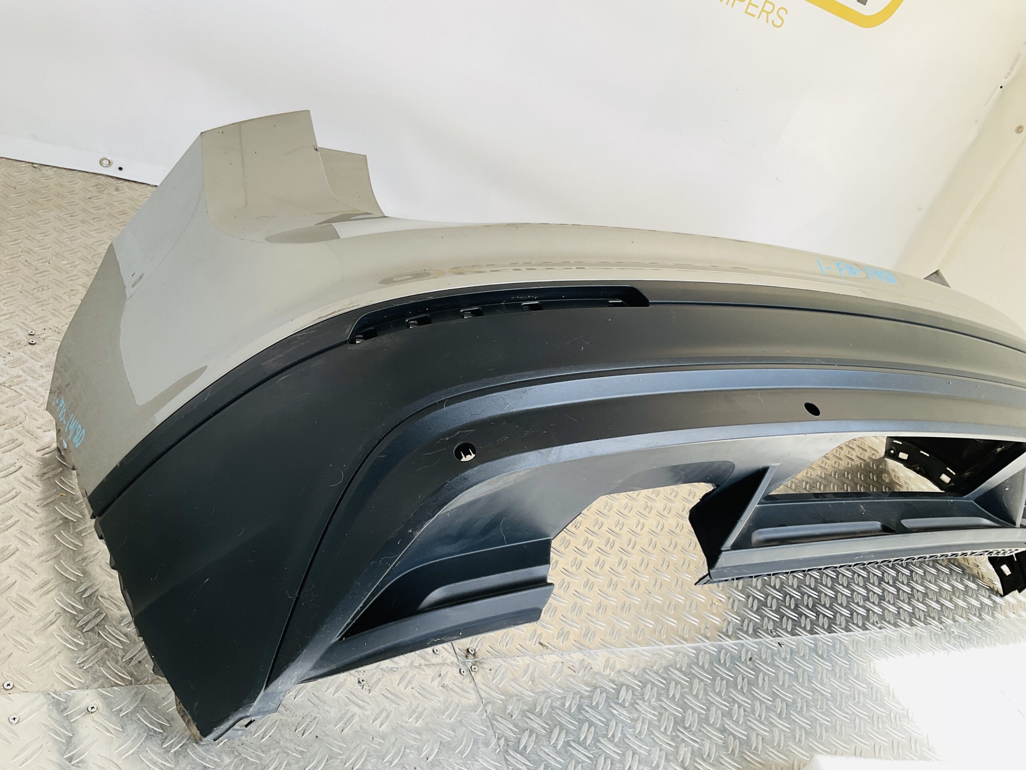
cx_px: 513
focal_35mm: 29
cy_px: 385
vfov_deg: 48.2
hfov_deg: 61.7
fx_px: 860
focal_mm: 3
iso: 16
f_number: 1.8
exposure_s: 1/128
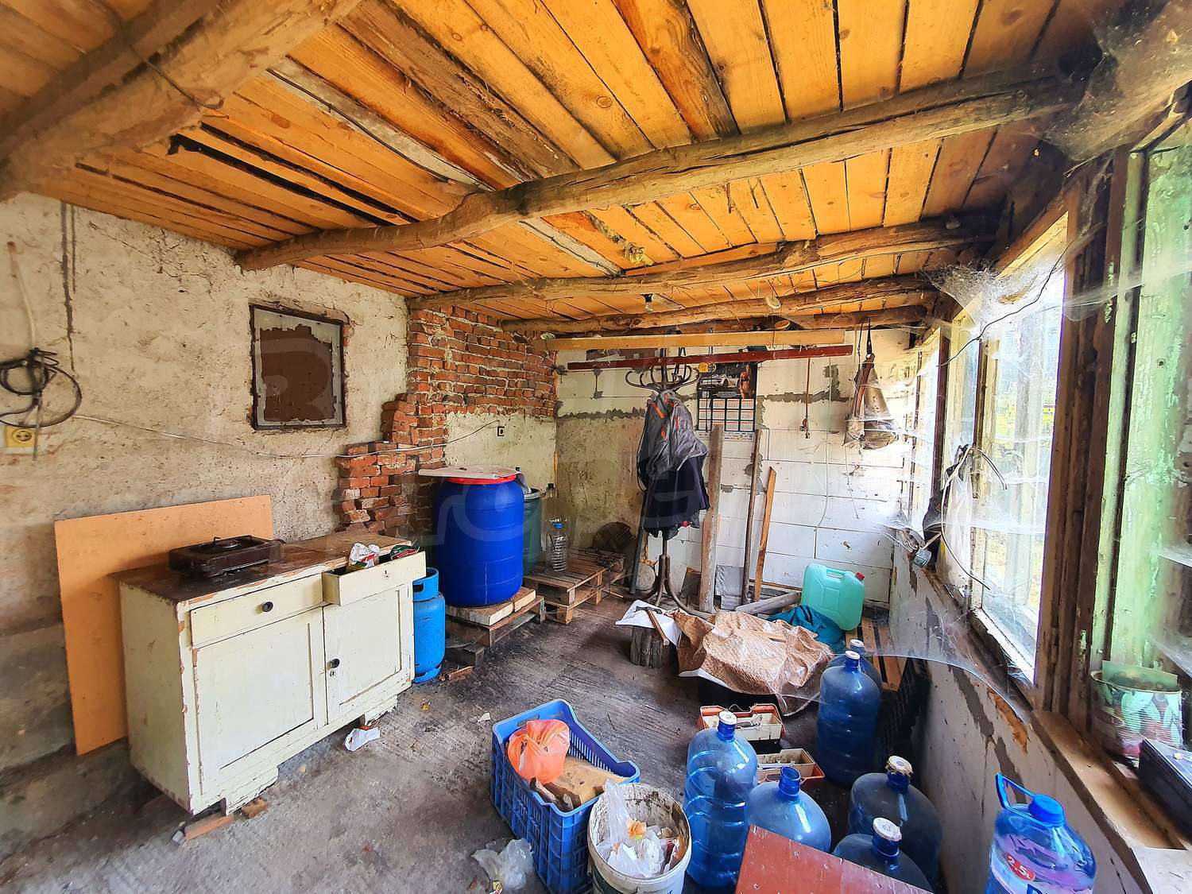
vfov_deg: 89.9
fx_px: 448
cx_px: 596
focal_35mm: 13
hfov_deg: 106.2
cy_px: 447
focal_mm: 1.8
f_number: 2.2
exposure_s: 1/60
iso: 125
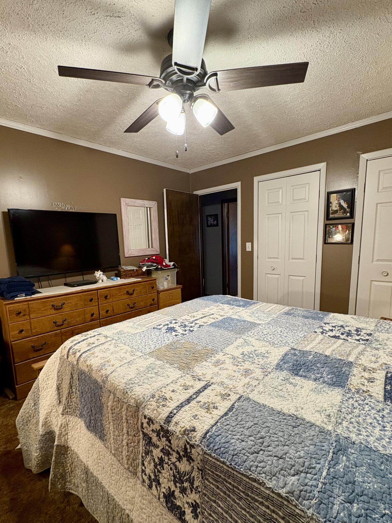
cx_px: 188
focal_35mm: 17
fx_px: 257
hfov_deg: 74.7
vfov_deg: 90.9
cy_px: 277
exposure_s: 1/60
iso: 250
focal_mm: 2.22
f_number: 2.2
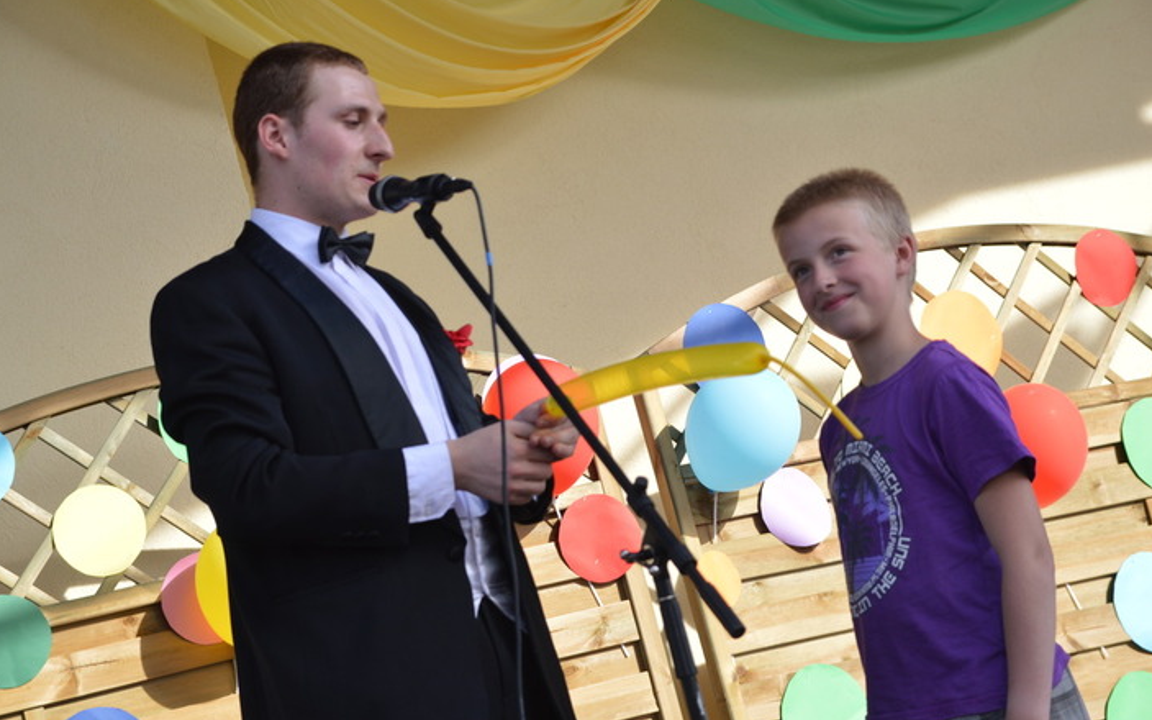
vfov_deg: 12.1
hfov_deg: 19.3
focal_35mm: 108
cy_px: 338
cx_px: 574
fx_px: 3390
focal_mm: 70
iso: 100
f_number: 5.6
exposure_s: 1/160
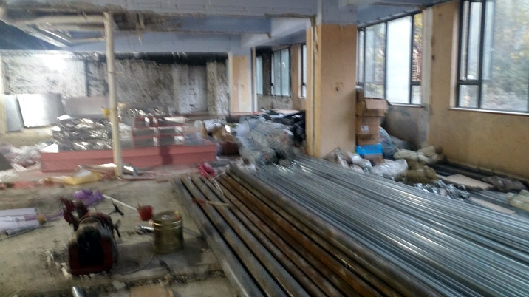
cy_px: 121
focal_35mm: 30
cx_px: 260
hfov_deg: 64.3
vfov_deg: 38.8
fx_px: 421
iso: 800
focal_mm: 4.73
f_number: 2.2
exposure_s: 1/12
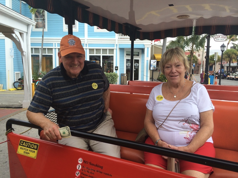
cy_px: 89
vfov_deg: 46.8
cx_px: 119
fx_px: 206
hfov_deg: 60.0
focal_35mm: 30
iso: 32
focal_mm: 4.12
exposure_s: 1/287
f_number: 2.2
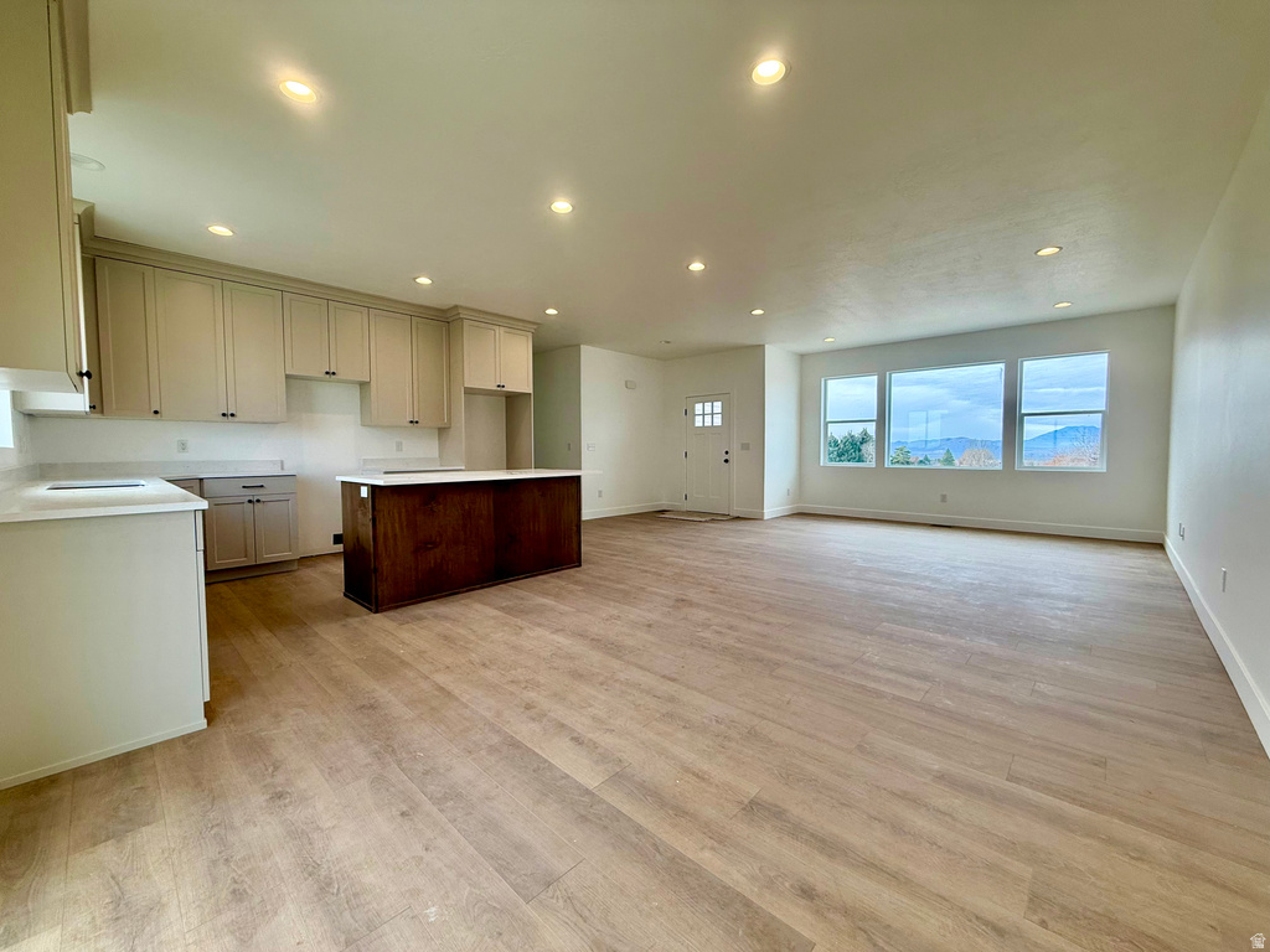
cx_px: 635
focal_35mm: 14
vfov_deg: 85.7
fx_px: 514
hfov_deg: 102.1
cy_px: 476
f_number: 2.2
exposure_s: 1/176
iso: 64
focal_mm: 2.22
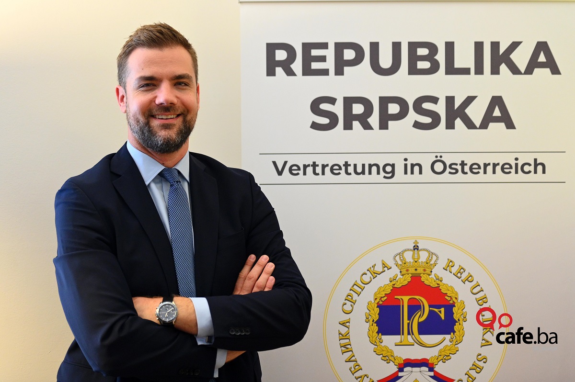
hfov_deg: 28.9
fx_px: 1117
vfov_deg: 19.4
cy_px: 191
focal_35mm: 70
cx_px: 288
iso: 2500
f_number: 2.8
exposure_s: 1/400
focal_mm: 70
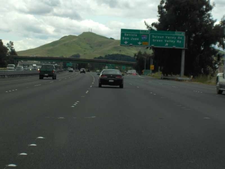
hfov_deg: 16.8
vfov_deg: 12.7
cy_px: 84
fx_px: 760
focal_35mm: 117
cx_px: 112
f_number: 4.9
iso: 100
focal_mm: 24
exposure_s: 1/433
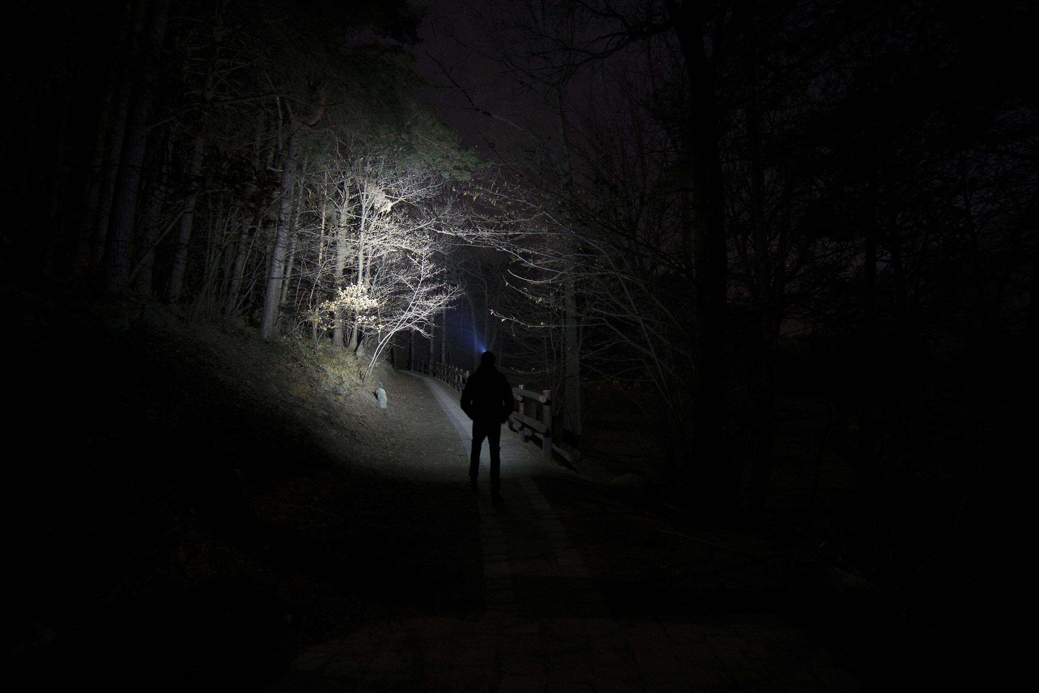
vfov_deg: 77.2
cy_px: 325
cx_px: 521
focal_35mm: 15
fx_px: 433
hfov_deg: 100.4
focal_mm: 14
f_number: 2.8
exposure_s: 15
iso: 200
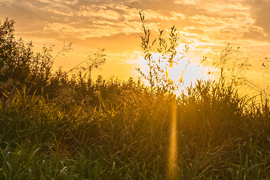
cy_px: 75
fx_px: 645
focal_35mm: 86
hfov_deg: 20.6
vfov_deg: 15.9
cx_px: 390
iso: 200
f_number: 8
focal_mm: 18
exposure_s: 1/640
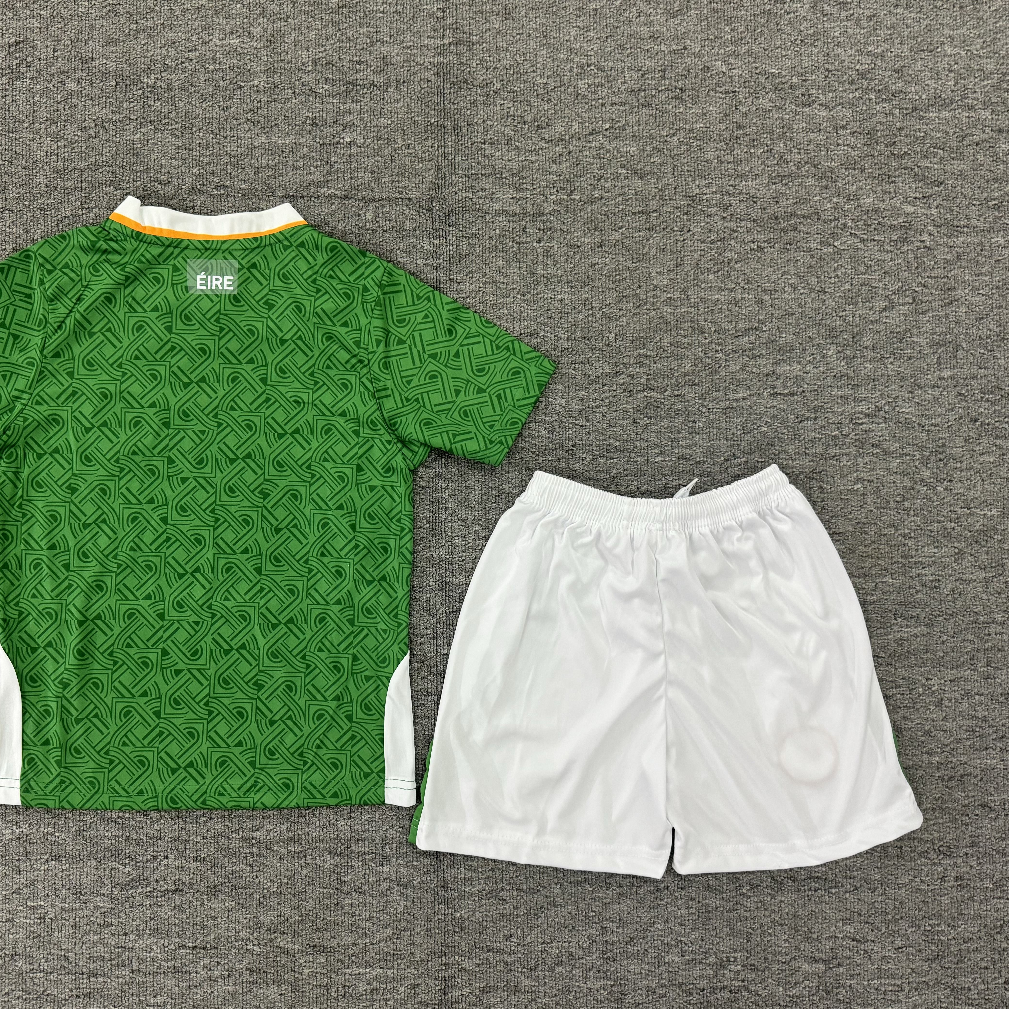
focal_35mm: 29
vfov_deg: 55.6
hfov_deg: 55.1
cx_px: 386
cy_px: 515
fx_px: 956
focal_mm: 6.86
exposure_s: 1/60
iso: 320
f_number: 1.78
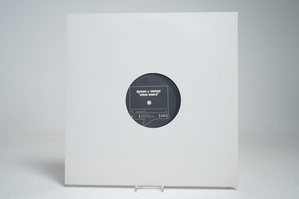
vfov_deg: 38.9
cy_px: 100
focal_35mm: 34
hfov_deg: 55.8
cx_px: 150
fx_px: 282
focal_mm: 34
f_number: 5
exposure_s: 1/8
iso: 64
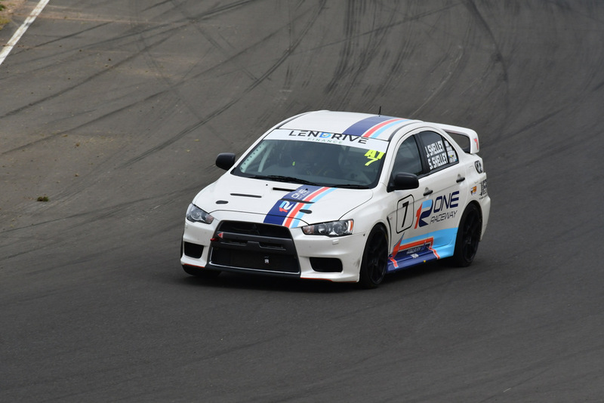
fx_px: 11328
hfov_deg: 3.1
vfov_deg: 2.0
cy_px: 202
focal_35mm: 675
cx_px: 302
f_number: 11
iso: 400
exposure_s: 1/640
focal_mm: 450
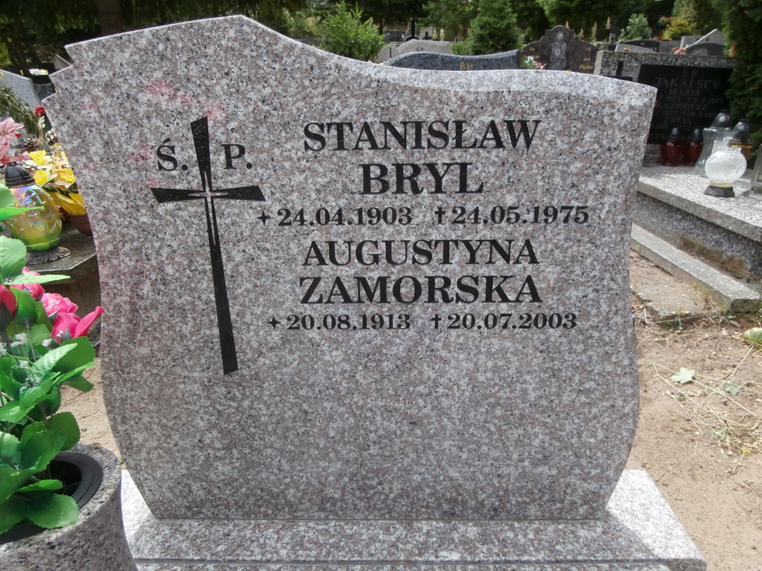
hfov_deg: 71.6
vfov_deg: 56.8
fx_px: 528
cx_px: 381
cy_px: 286
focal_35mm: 24
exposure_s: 1/60
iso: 100
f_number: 7.9
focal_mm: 4.2
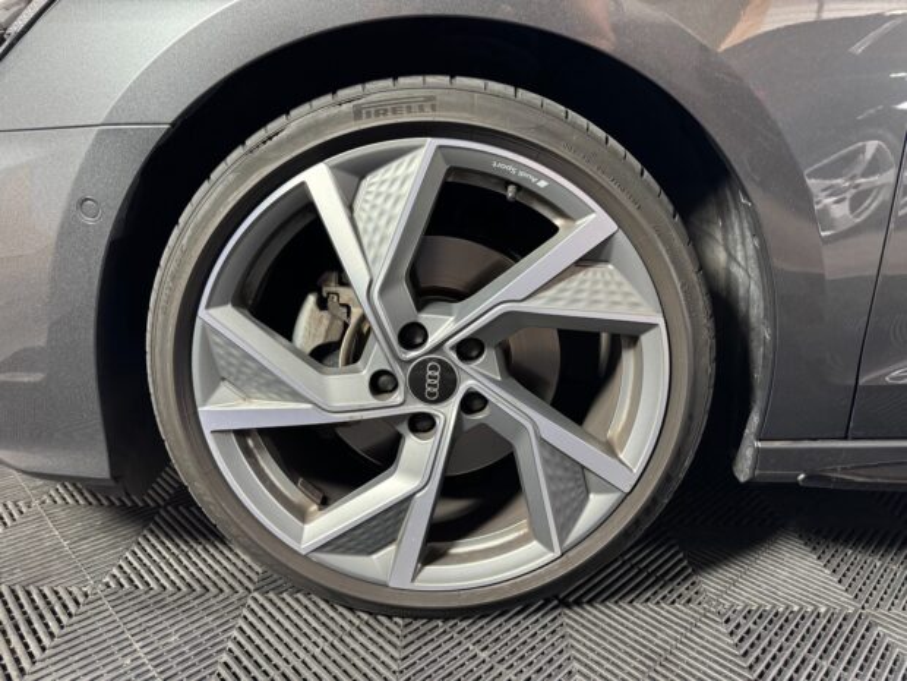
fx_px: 629
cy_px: 340
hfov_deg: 71.6
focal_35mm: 24
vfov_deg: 56.8
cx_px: 454
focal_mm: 6.76
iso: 500
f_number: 1.78
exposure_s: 1/50
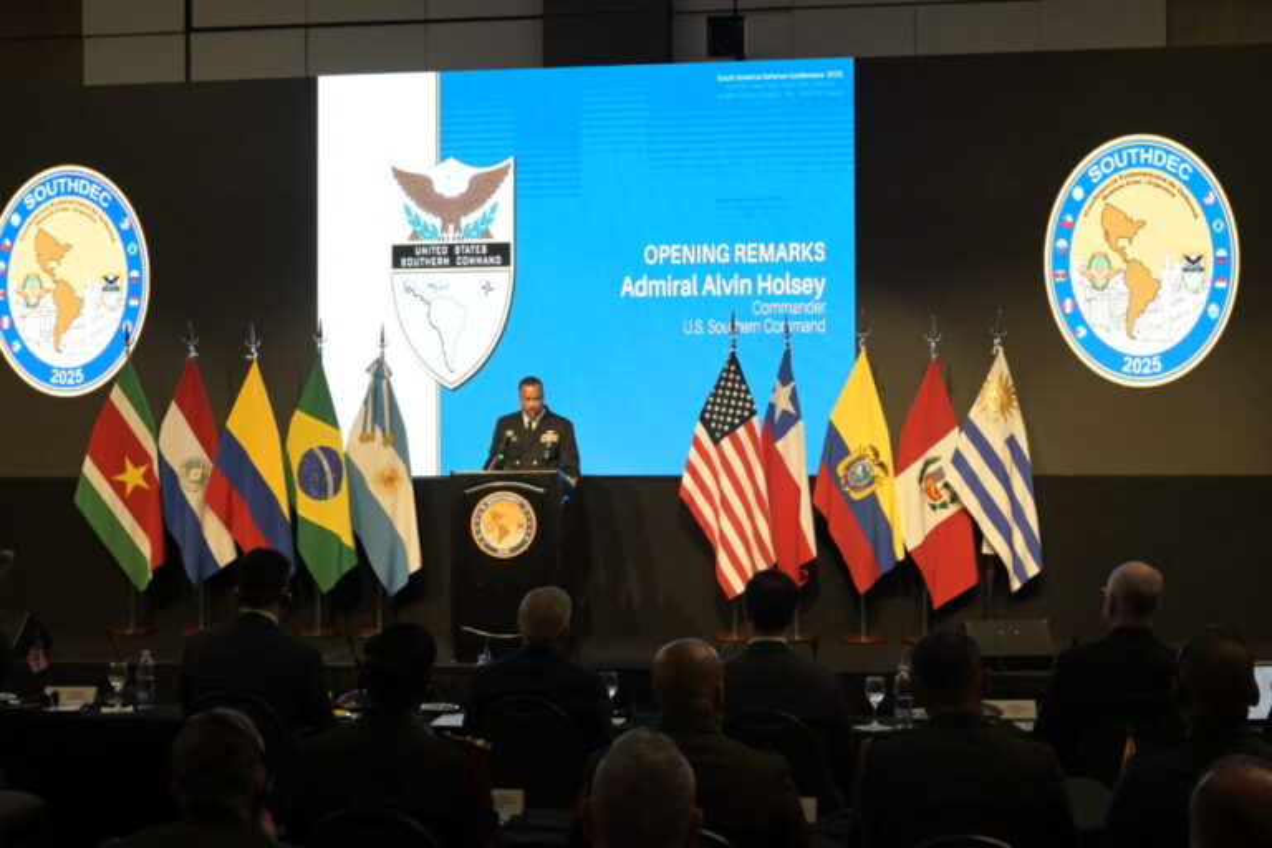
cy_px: 424
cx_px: 636
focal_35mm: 55
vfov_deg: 24.6
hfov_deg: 36.2
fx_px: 1943
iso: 8000
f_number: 9
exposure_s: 1/160
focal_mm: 55
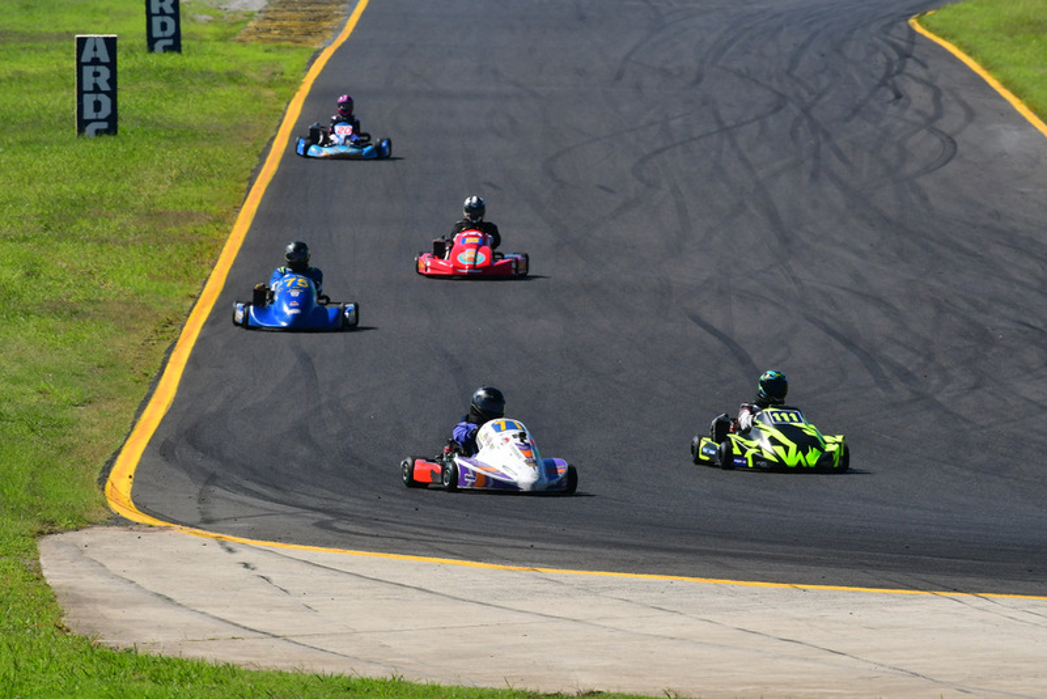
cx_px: 524
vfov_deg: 2.5
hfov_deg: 3.7
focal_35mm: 555
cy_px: 350
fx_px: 16146
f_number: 13
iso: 500
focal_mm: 370
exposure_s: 1/640
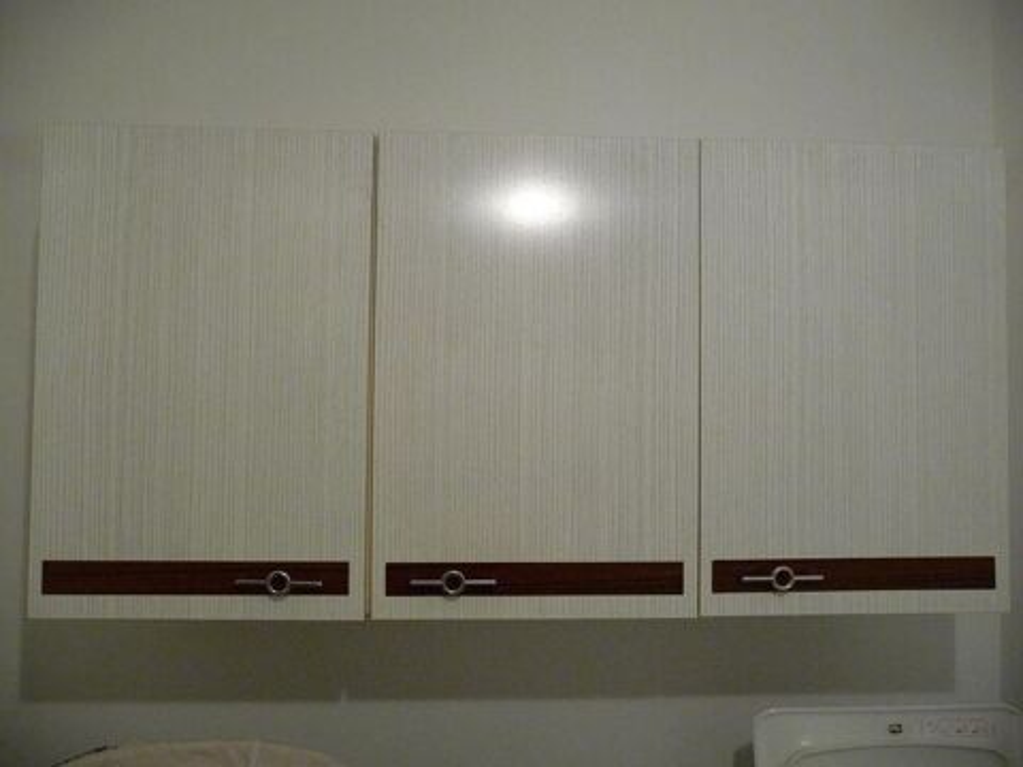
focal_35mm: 28
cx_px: 512
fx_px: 827
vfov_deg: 49.7
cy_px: 384
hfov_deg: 63.4
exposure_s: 1/25
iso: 400
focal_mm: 4.7
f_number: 3.3
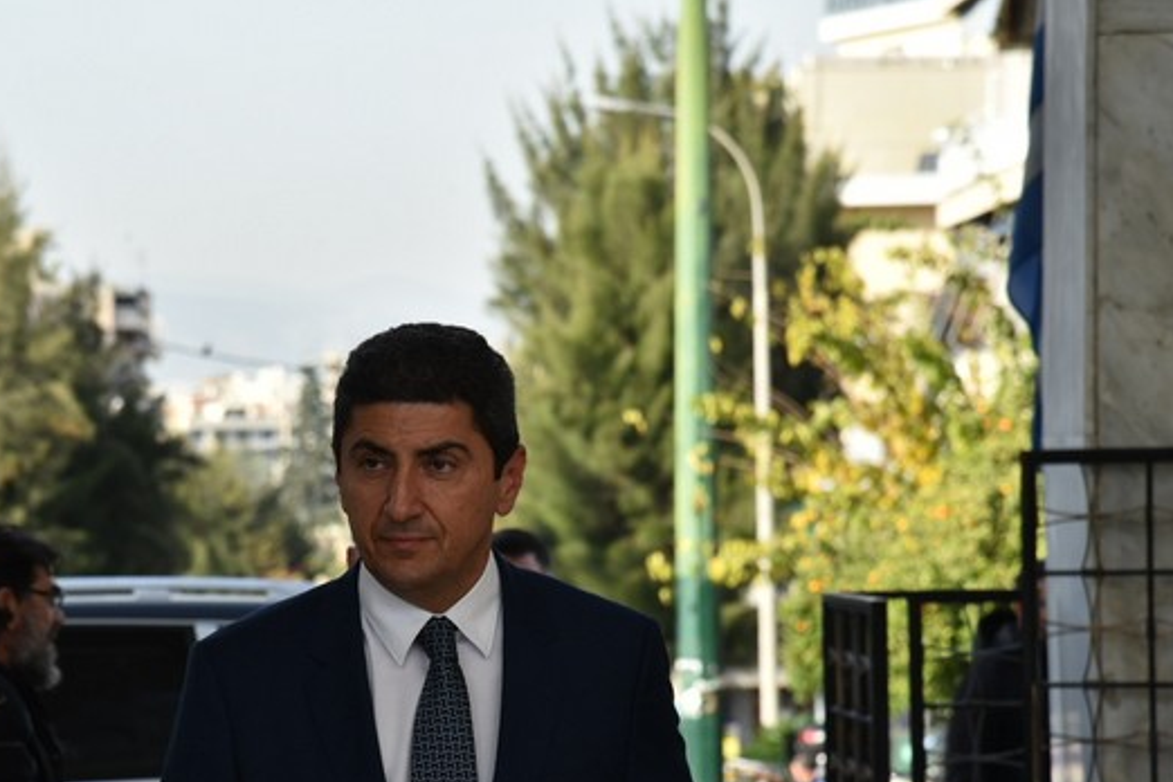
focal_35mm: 177
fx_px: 5767
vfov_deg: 7.8
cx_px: 404
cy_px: 522
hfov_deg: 11.6
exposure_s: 1/400
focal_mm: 120
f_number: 8
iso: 400
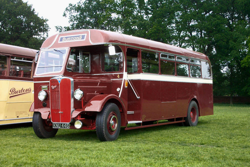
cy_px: 84
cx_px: 125
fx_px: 424
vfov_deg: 22.3
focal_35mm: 61
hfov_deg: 32.9
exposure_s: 1/250
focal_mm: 12.6
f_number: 3.5
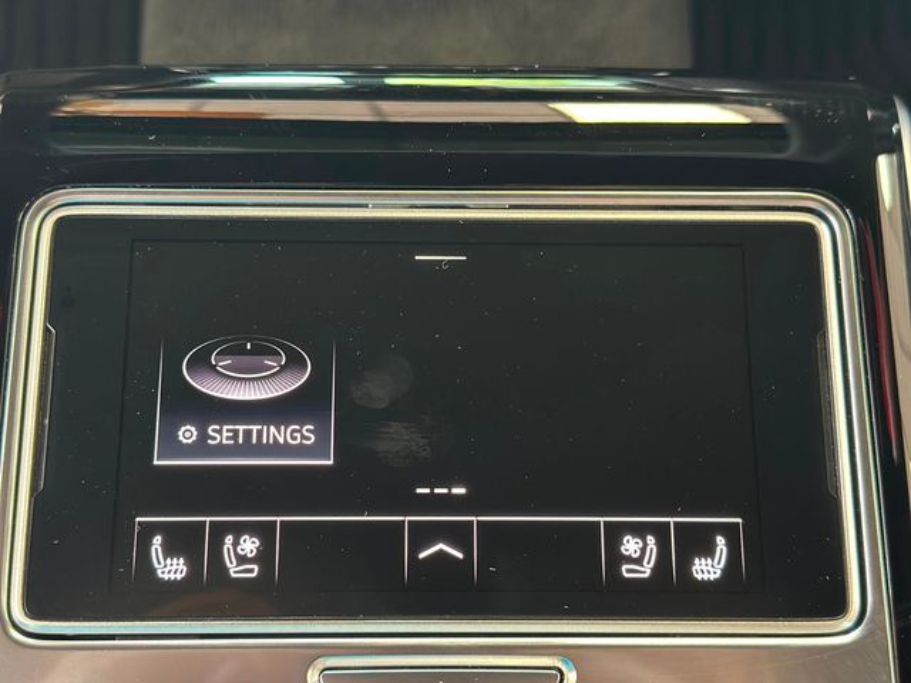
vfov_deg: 30.3
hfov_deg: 39.7
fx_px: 1263
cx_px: 456
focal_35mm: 48
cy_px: 342
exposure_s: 1/30
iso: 640
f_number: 1.78
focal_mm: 6.86
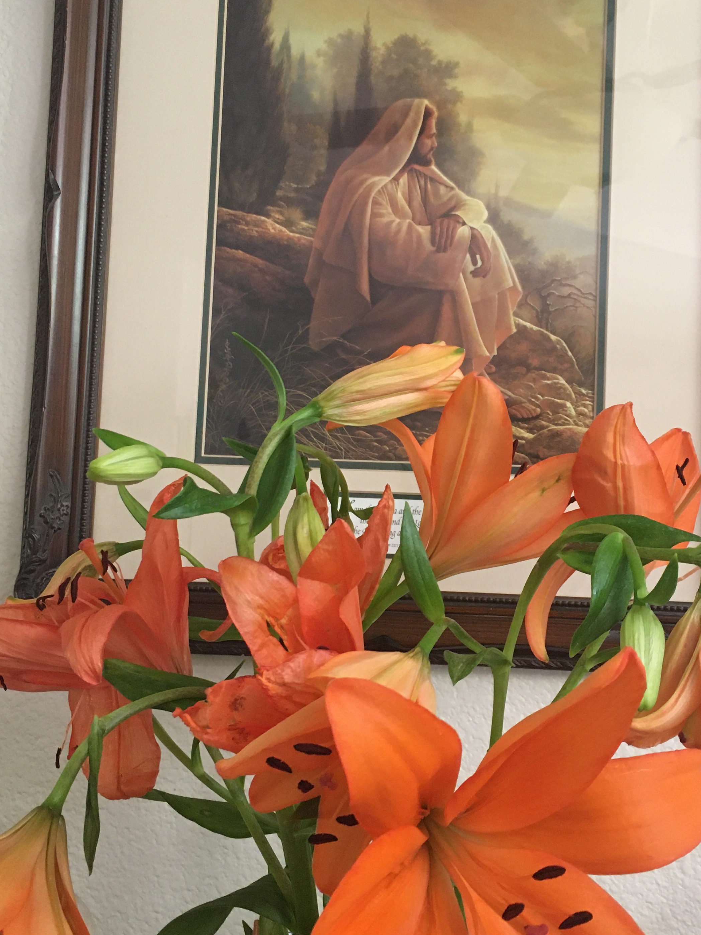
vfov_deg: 44.8
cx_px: 415
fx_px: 1134
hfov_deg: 34.3
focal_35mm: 42
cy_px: 450
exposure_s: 1/30
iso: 160
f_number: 2.2
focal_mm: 4.15
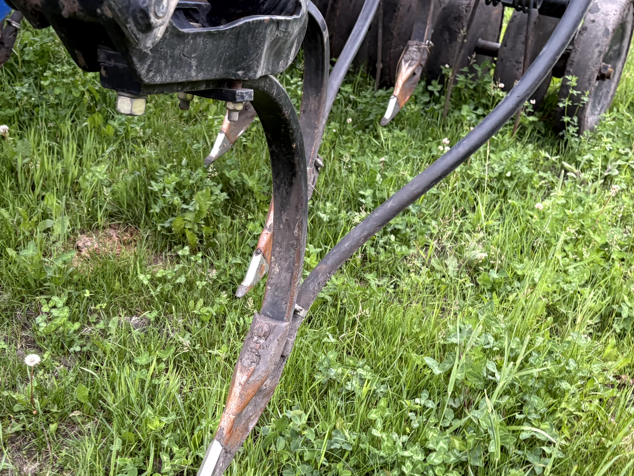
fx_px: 861
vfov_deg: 30.1
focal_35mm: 47
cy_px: 385
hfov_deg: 40.4
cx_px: 283
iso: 125
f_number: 1.6
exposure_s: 1/116
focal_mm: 5.96
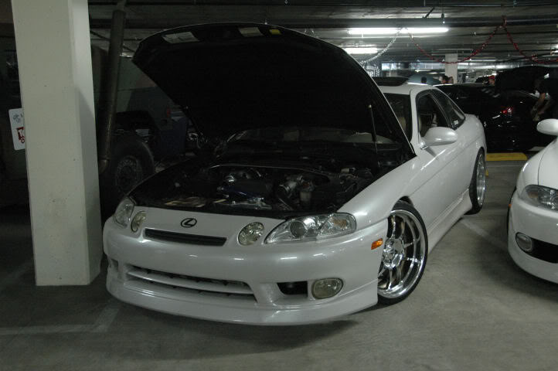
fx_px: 604
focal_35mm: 39
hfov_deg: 49.6
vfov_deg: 34.1
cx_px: 279
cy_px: 186
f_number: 4
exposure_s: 1/25
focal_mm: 26
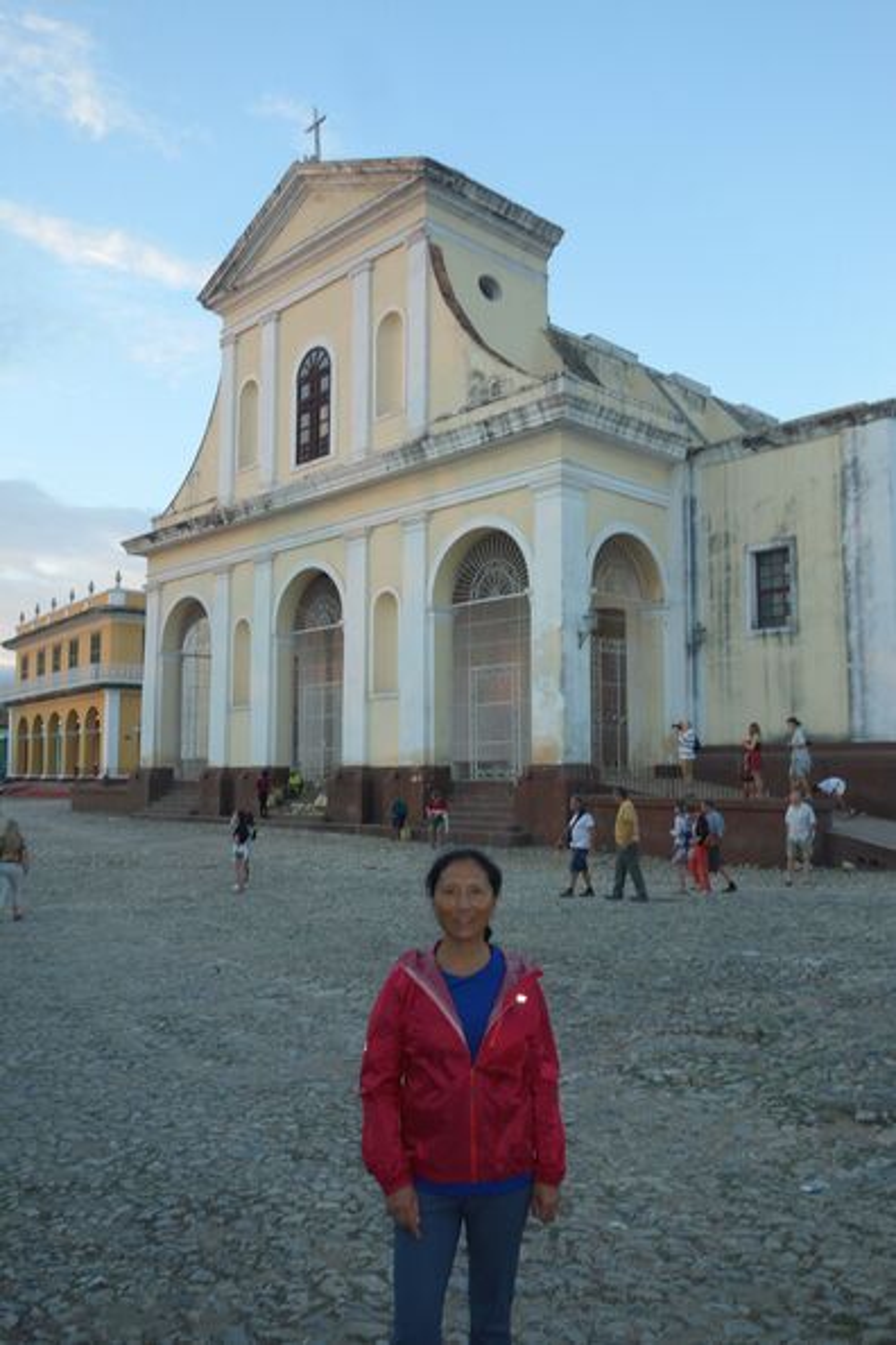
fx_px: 1045
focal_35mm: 28
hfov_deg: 46.4
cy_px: 672
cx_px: 448
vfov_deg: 65.5
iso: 125
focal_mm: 10.4
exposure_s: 1/100
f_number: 3.5
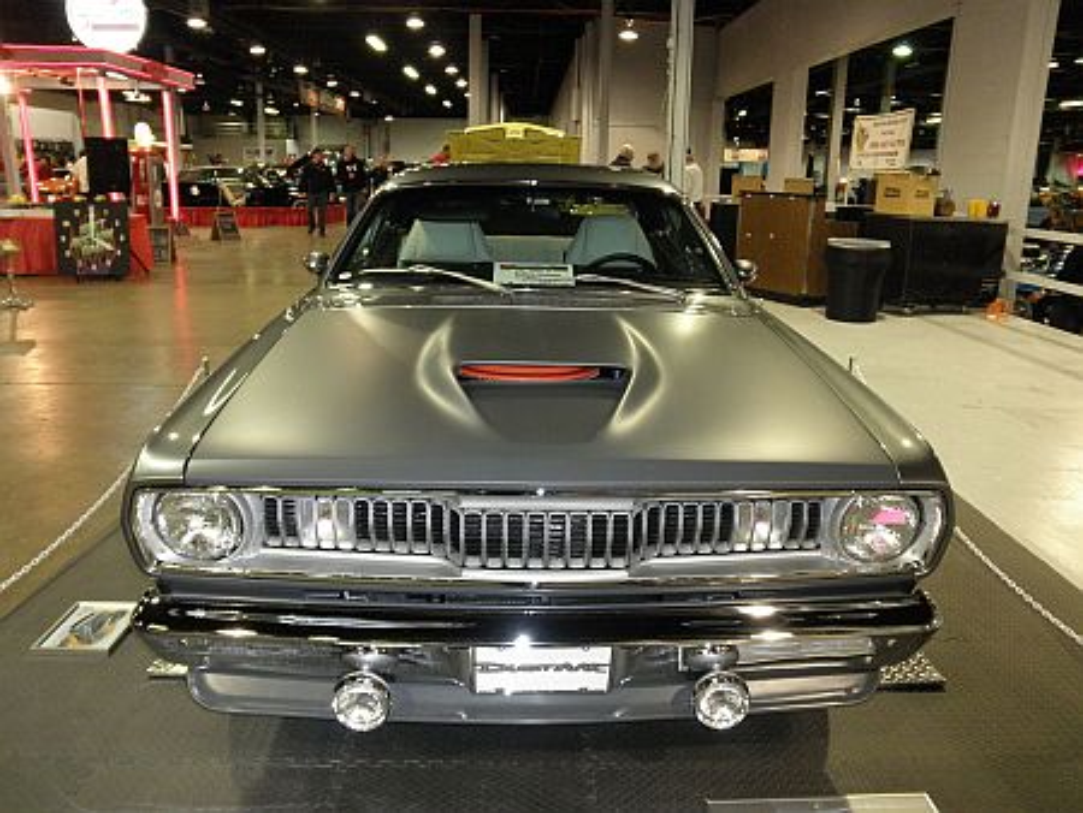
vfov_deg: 49.8
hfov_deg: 63.4
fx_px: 876
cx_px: 542
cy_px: 406
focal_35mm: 28
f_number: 3
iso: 200
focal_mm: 5
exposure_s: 1/30
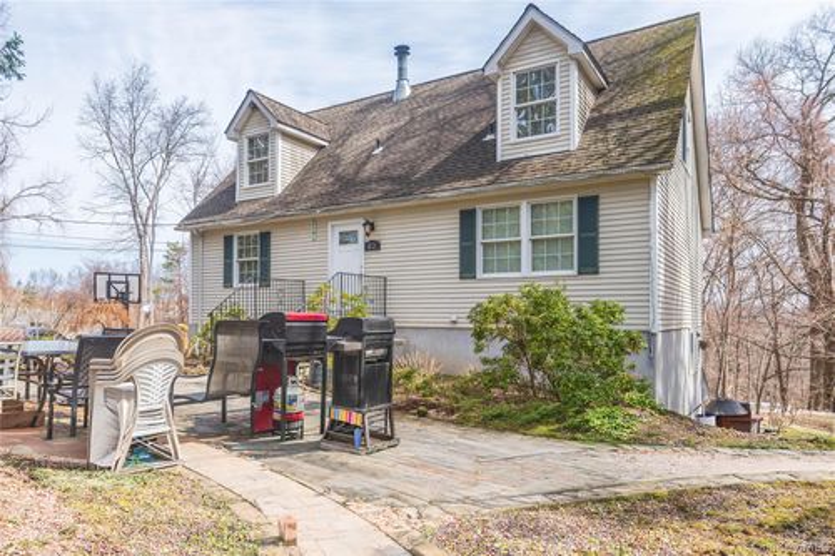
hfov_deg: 73.8
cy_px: 278
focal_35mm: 24
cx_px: 418
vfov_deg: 53.1
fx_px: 556
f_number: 7.1
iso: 100
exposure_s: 1/200
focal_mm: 16
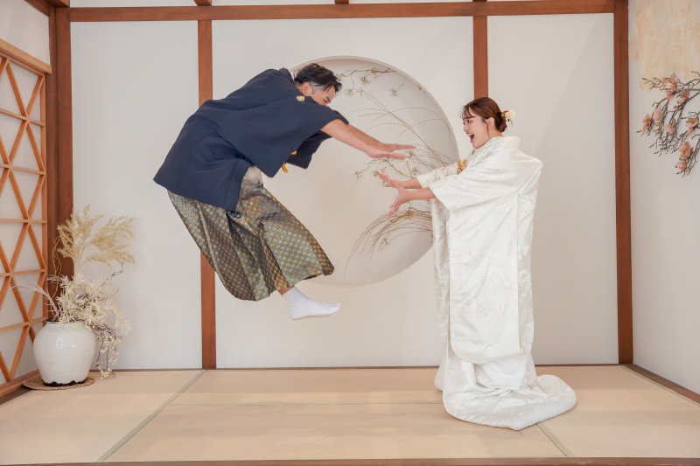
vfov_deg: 33.9
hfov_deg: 49.1
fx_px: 766
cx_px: 350
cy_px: 233
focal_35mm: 39
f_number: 5
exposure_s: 1/125
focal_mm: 39.4
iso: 1250
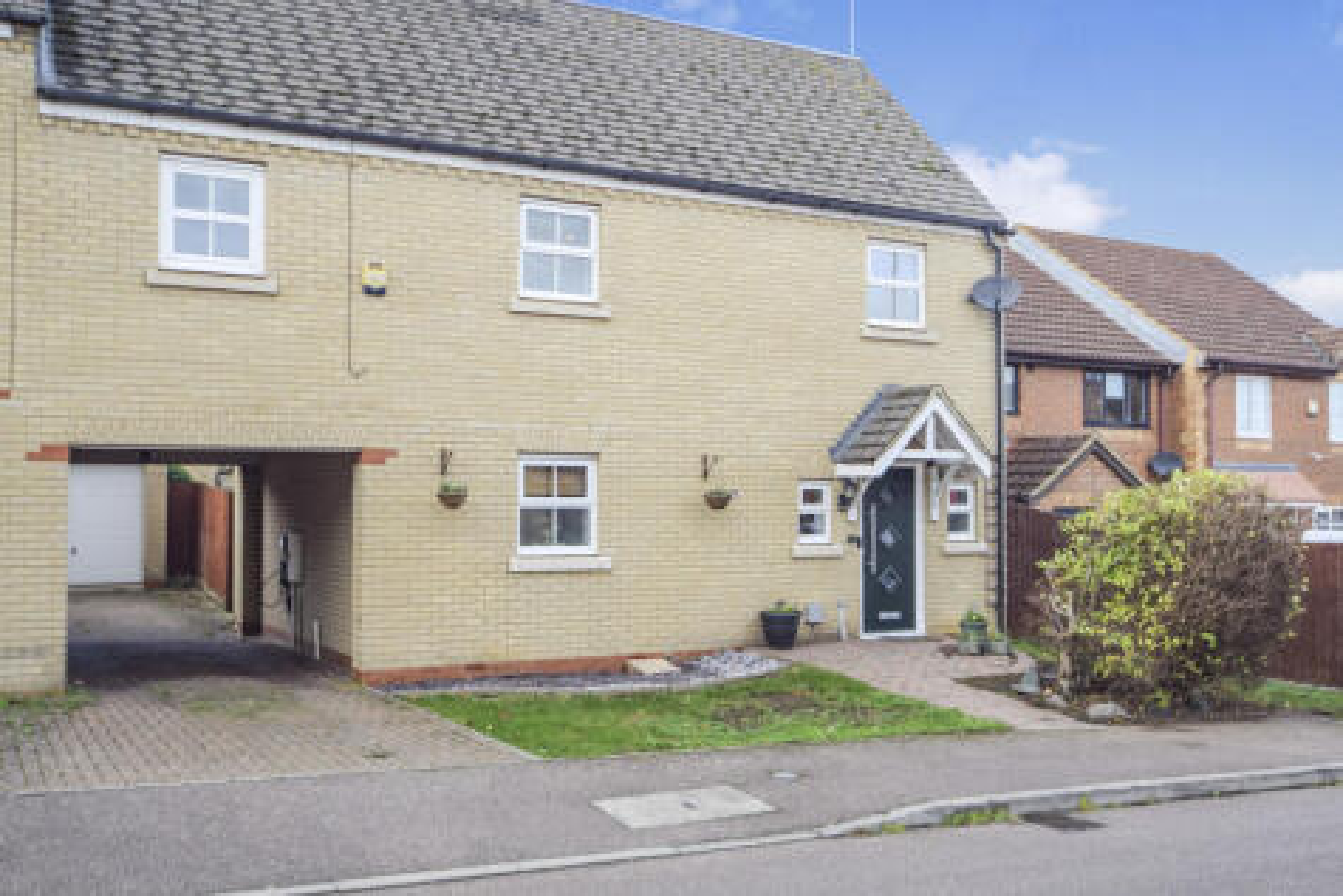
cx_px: 672
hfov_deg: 57.2
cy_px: 448
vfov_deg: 40.0
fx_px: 1231
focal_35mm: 33
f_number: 5.6
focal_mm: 22
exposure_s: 1/125
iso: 100
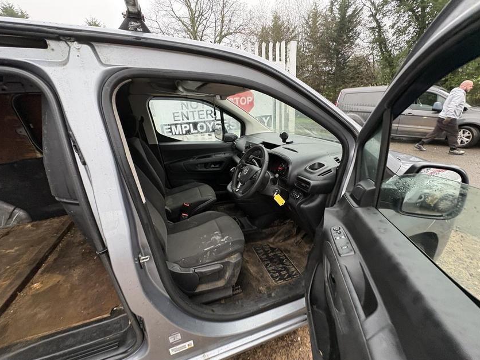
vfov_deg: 81.7
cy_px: 184
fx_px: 208
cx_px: 243
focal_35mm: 15
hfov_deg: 98.2
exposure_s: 1/85
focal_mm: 2.22
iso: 250
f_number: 2.2
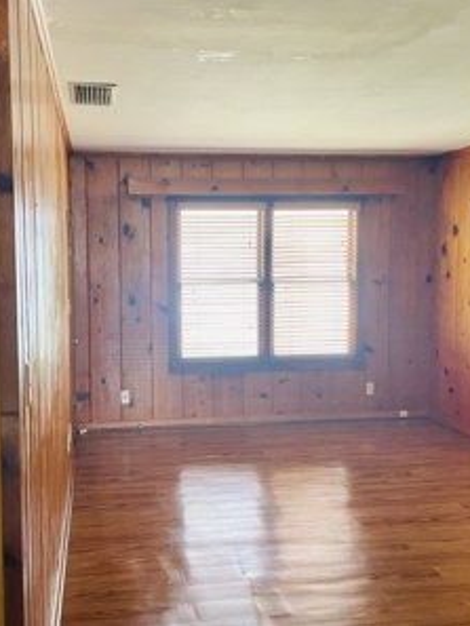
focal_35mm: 35
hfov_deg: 40.4
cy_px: 312
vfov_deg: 52.6
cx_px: 173
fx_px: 633
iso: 160
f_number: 1.6
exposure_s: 1/60
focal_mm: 4.2
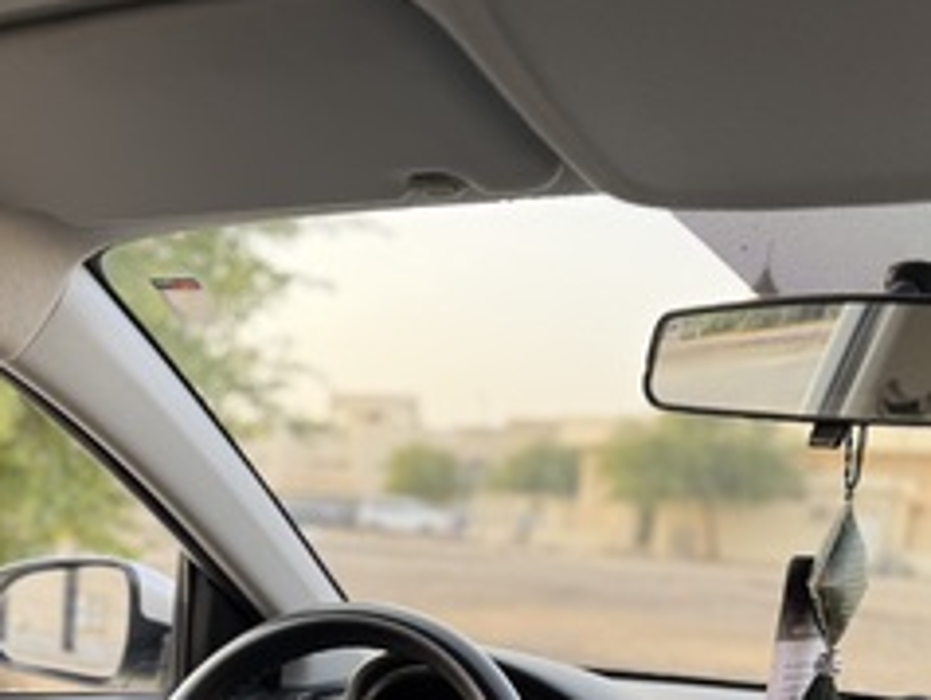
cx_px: 436
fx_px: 1238
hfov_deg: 41.2
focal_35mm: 46
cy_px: 870
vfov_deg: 27.3
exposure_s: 1/257
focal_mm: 6.76
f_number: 1.78
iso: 64
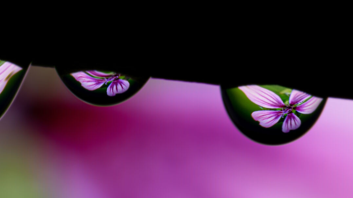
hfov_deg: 6.2
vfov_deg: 3.5
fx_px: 3267
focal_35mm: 349
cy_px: 58
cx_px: -36
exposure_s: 15
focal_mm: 150
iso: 64
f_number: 32
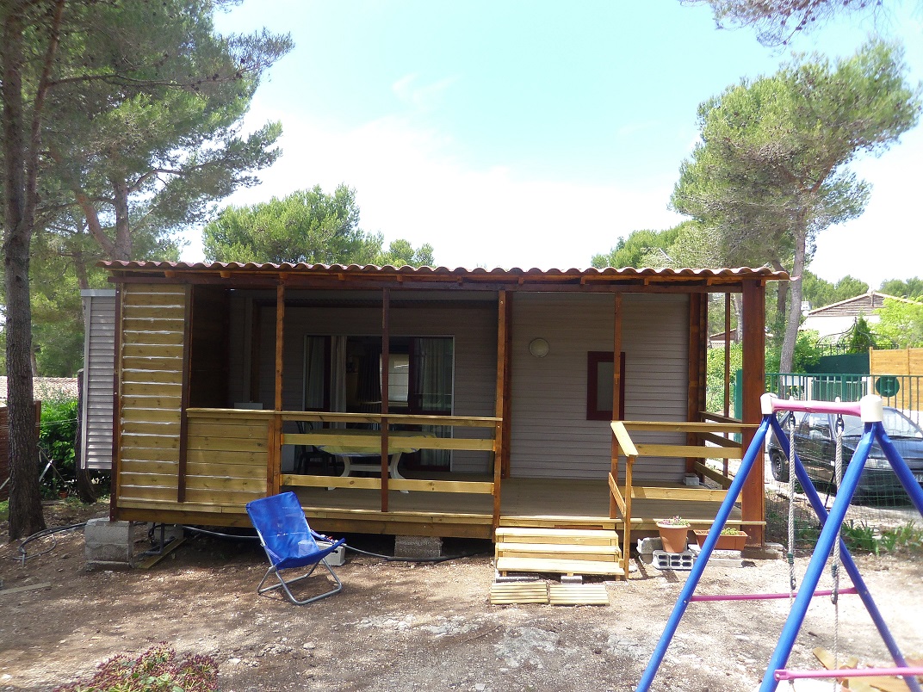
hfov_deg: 63.4
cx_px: 462
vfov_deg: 49.7
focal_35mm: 28
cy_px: 346
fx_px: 747
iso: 64
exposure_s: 1/160
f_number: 3.9
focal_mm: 5
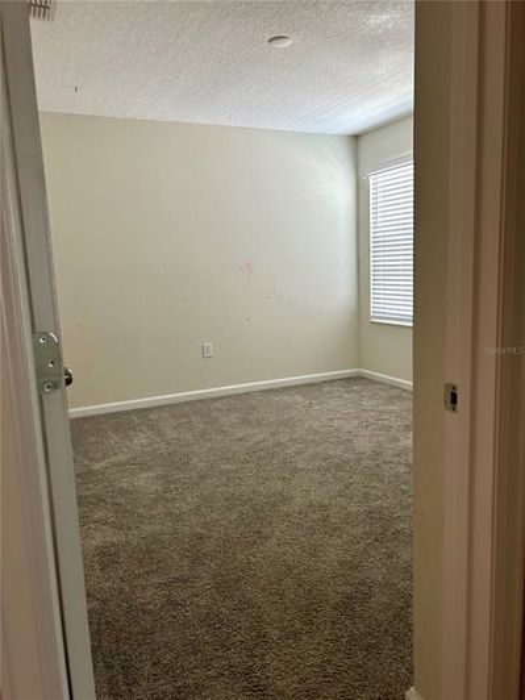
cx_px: 262
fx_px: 526
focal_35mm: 26
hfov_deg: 53.1
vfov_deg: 67.3
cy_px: 350
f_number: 1.5
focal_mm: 5.7
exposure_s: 1/60
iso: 250
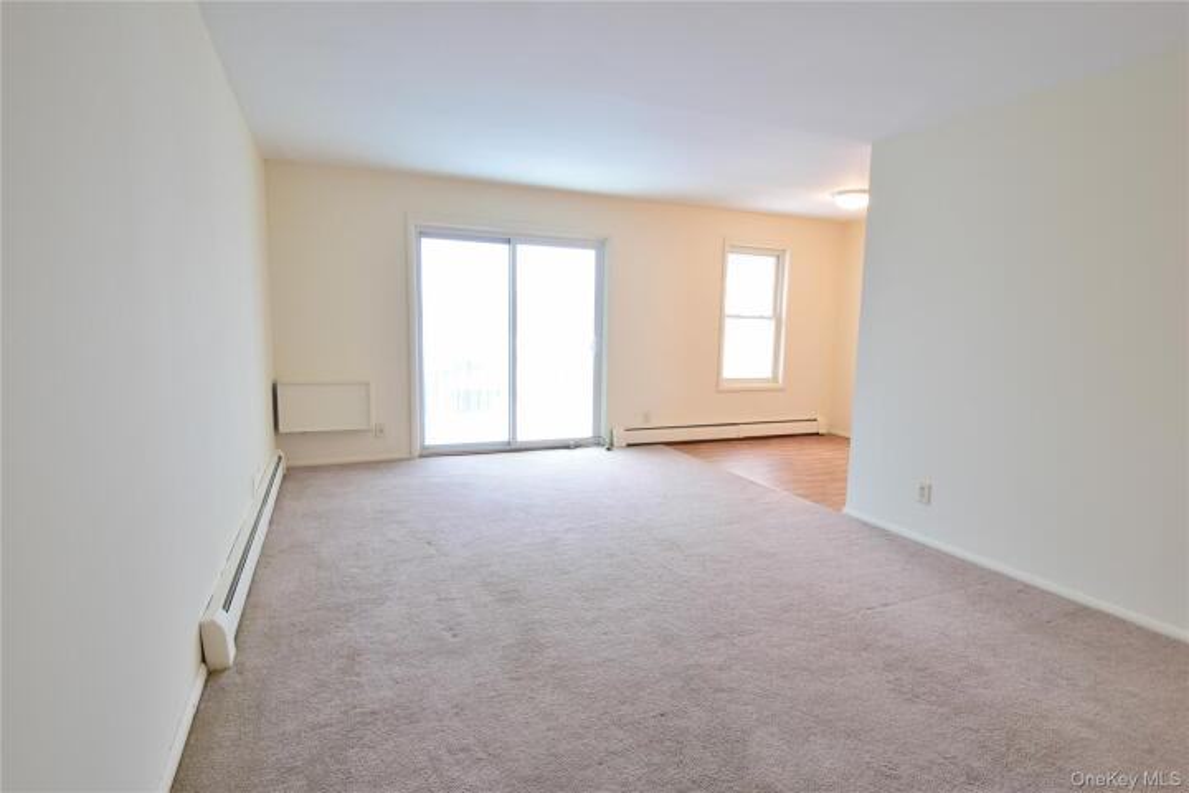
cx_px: 594
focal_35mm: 18
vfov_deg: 67.4
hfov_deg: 90.0
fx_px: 594
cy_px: 396
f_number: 8
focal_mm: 12
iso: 400
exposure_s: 1/2.5
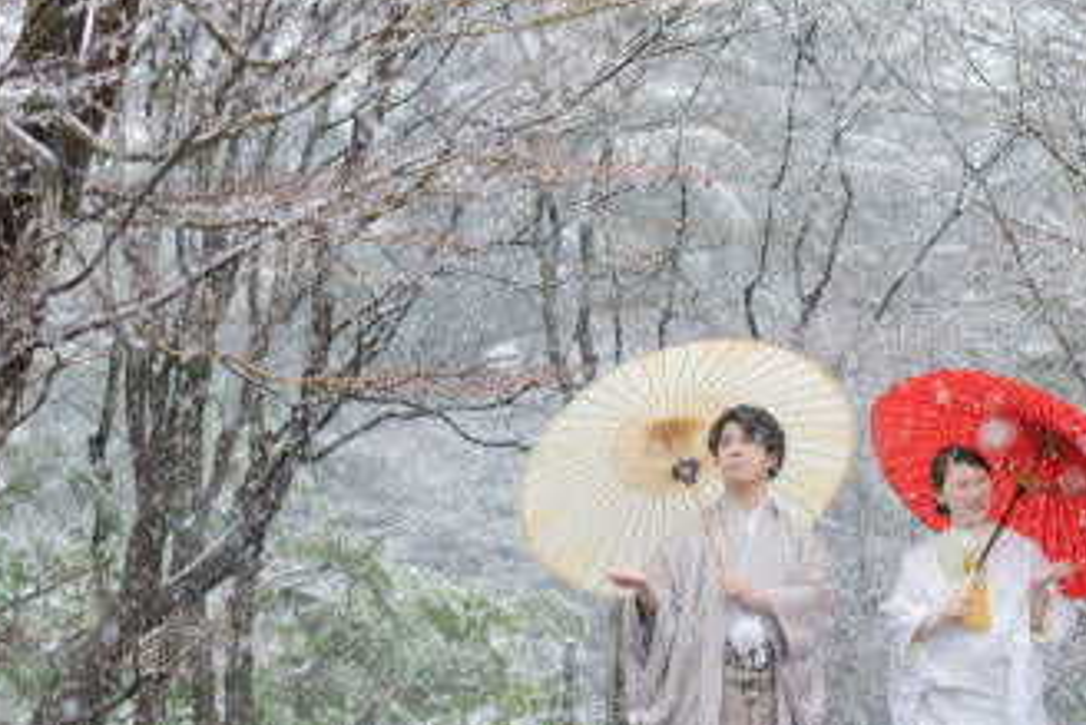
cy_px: 280
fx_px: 5221
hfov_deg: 11.8
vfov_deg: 7.9
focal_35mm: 173
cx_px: 858
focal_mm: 71
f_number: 3.5
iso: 200
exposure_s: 1/200
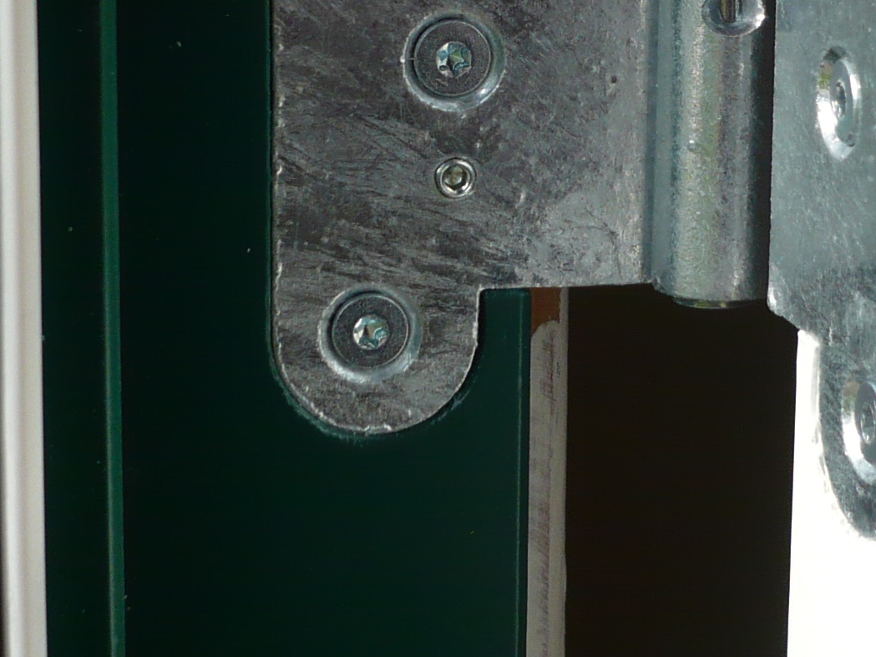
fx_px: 2378
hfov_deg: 20.8
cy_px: 33
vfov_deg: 15.5
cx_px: 539
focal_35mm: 94
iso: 100
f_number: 2.8
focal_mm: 5.8
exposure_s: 1/640
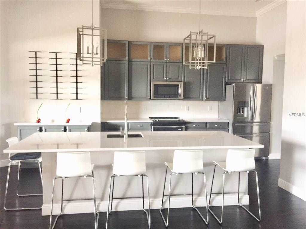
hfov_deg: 61.7
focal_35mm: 29
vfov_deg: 48.2
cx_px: 153
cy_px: 114
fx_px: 256
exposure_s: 1/4
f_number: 2.2
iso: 100
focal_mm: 4.15
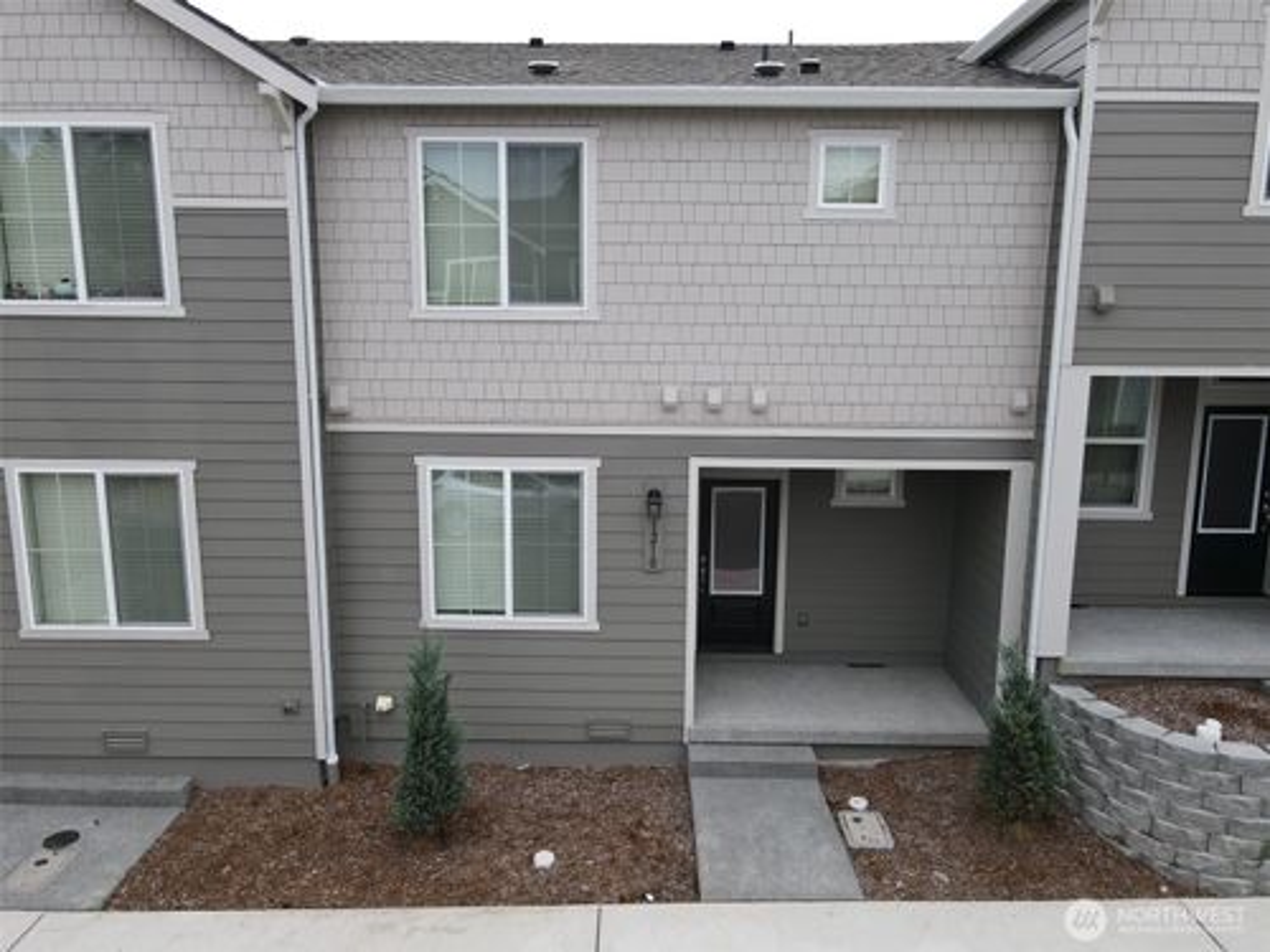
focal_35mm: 24
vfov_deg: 56.8
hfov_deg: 71.6
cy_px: 476
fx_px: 881
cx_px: 635
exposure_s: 1/250
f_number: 2.8
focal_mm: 4.5
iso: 110
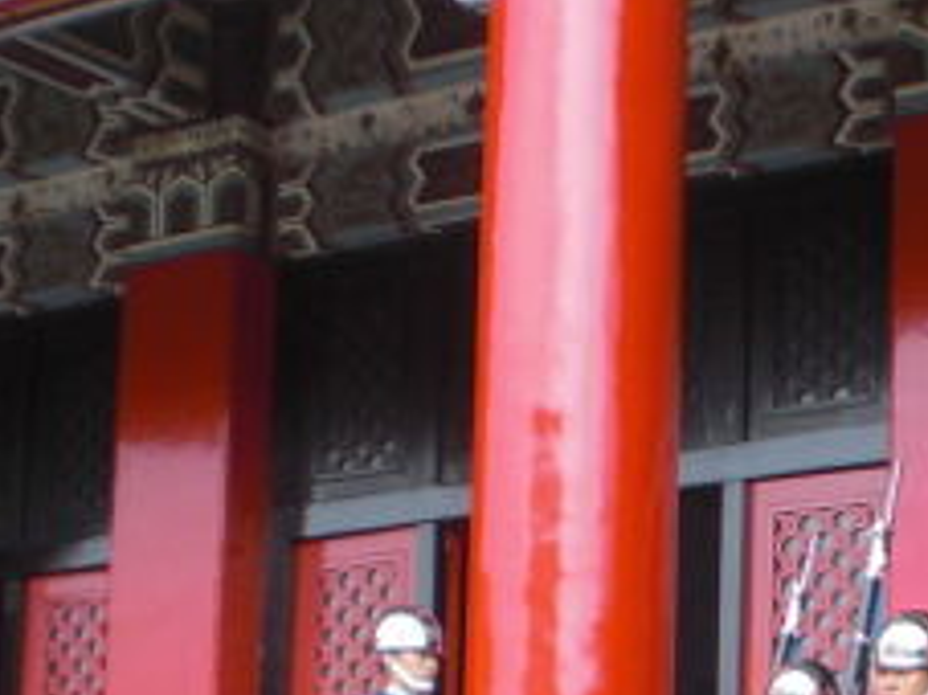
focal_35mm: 109
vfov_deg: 13.1
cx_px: 1247
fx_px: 2921
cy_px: 914
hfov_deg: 16.9
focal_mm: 6.3
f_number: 3.1
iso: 100
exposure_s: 1/400
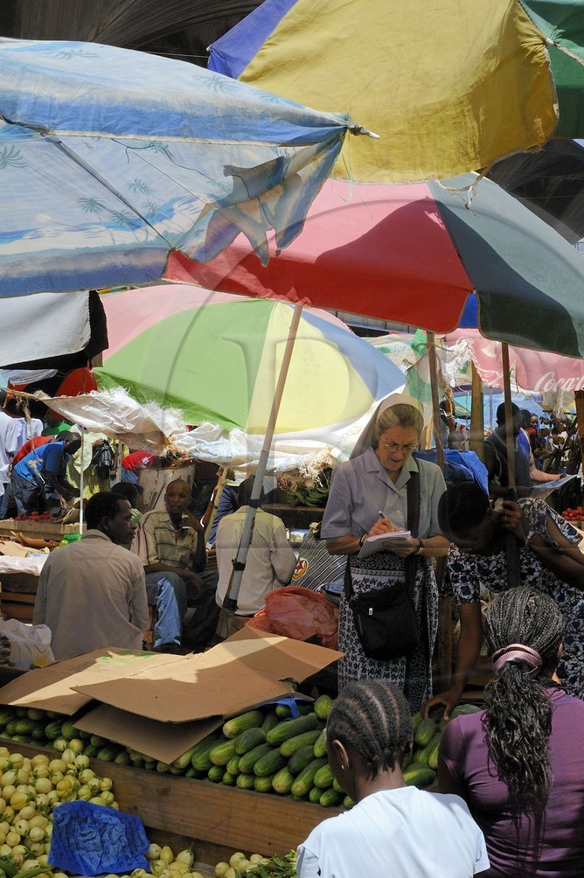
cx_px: 401
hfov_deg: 26.3
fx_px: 1243
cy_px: 442
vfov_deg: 38.9
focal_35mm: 51
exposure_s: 1/250
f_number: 16
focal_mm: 32
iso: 320
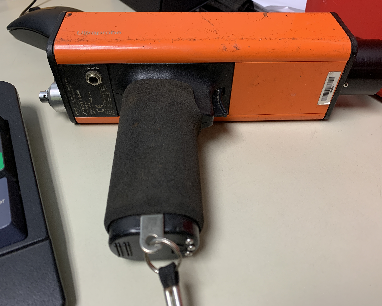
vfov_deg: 51.5
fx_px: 317
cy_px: 154
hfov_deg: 62.2
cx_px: 197
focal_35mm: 28
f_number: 1.8
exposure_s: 1/89
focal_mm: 4.25
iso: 100
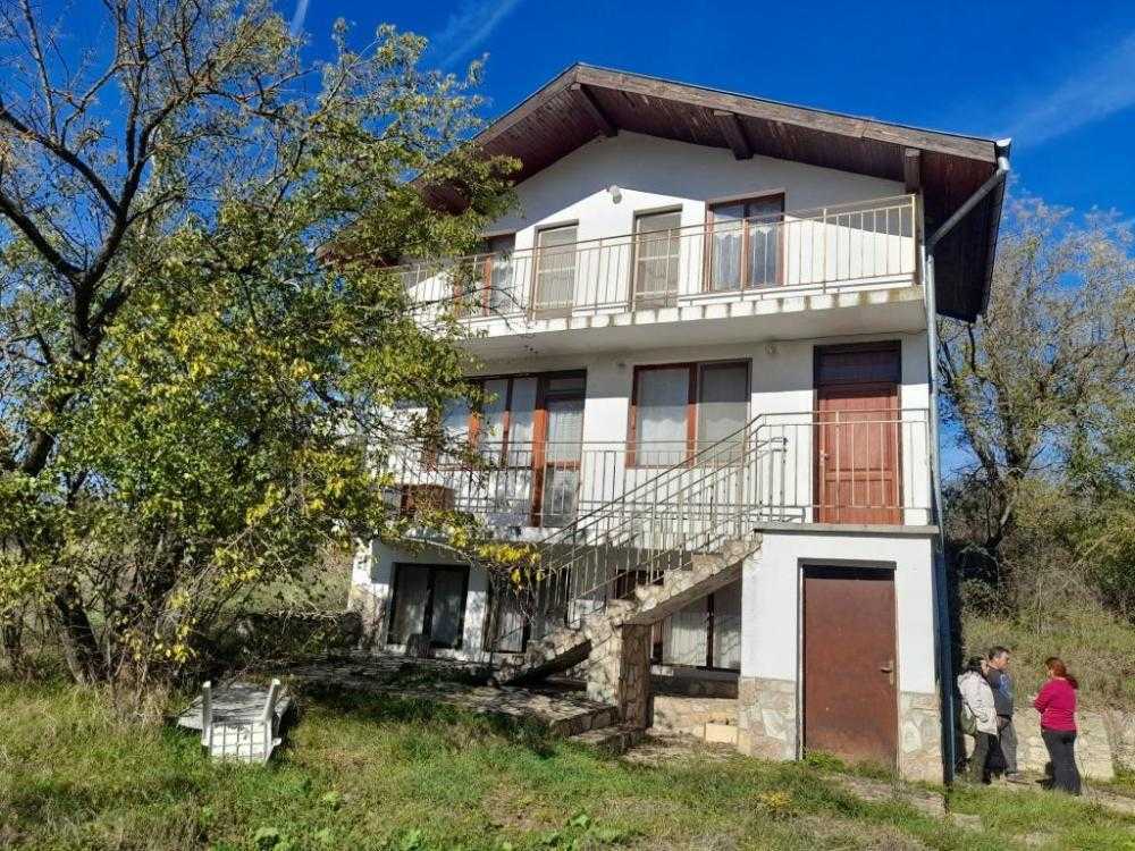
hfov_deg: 69.4
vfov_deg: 54.9
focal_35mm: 25
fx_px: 820
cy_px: 426
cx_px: 568
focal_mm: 4.6
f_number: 2
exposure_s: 1/1016
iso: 20
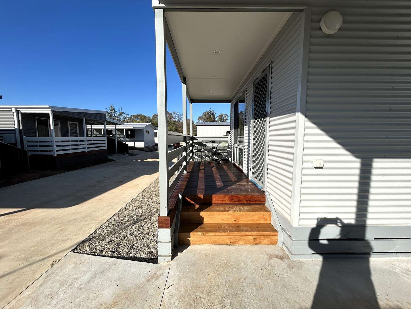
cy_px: 154
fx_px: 166
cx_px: 206
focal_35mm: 14
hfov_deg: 102.1
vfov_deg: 85.7
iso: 32
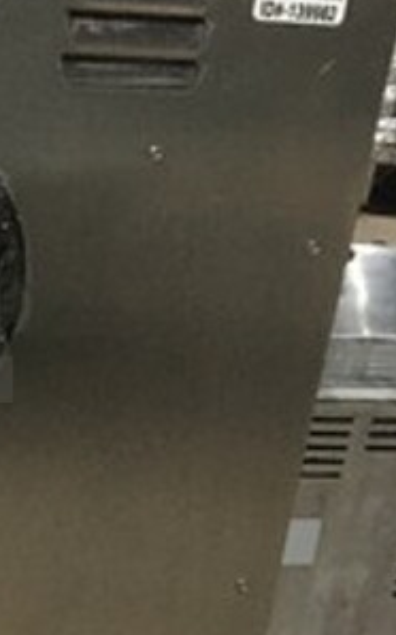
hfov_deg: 14.4
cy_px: 291
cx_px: -224
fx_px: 1452
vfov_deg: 24.6
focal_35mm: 84
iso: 250
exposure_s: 1/15
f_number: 2.2
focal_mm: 4.15
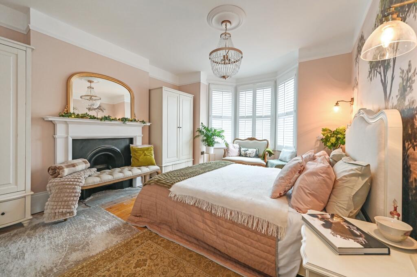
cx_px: 208
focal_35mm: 14
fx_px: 162
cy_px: 138
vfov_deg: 81.2
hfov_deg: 104.3
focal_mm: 14
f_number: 8
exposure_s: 1/10
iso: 400
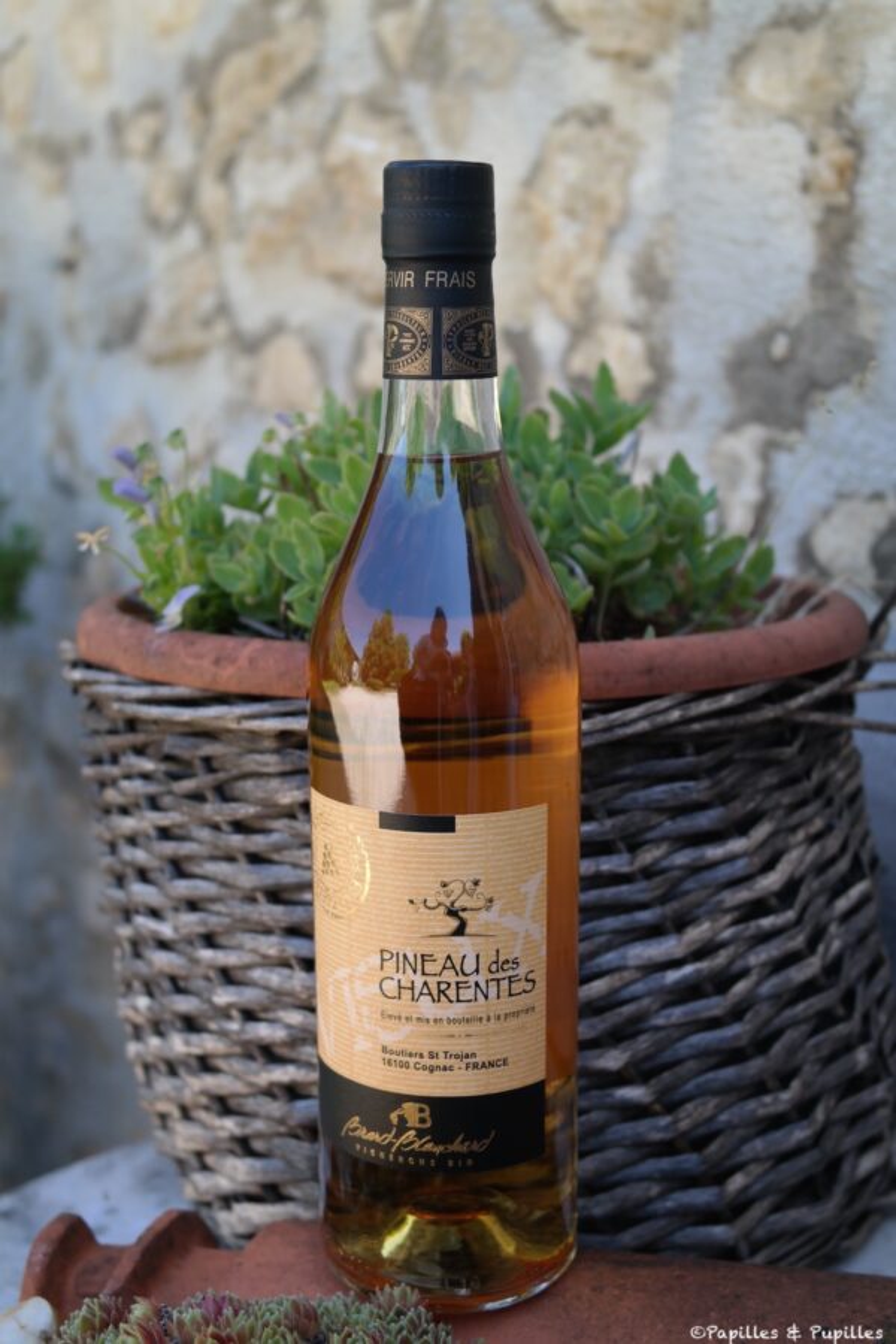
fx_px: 1829
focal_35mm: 49
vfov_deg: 40.3
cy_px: 672
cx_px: 448
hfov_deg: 27.5
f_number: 4.5
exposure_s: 1/125
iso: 200
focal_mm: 32
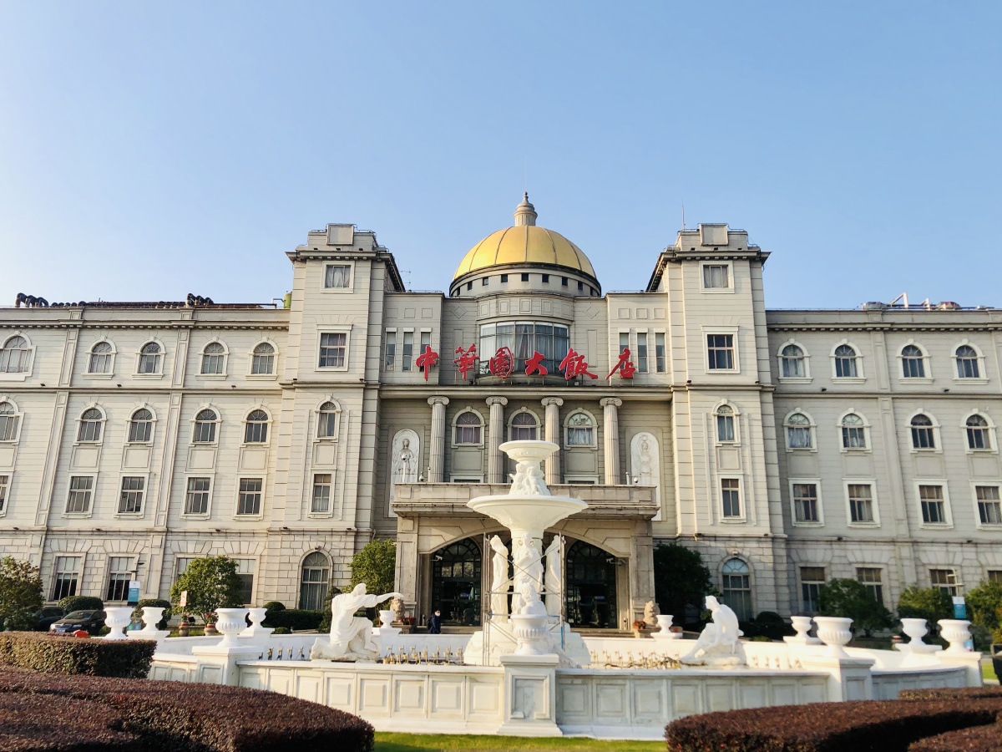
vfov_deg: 49.7
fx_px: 810
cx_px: 501
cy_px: 376
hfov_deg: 63.4
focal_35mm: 28
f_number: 1.8
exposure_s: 1/1143
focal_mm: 3.99
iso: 20
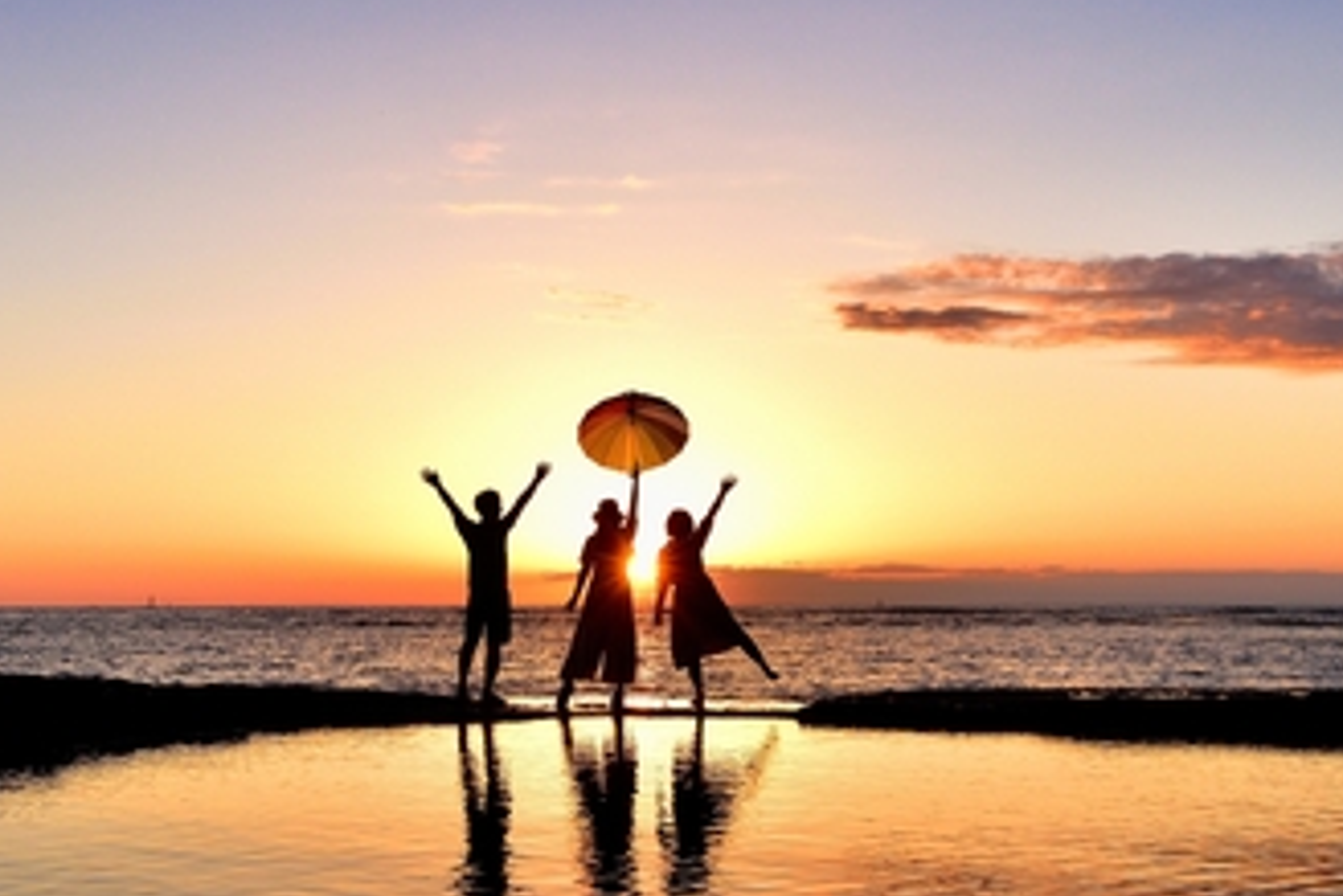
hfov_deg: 35.5
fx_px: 2090
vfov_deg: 24.2
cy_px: 415
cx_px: 561
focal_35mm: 56
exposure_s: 1/80
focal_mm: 31
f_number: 11
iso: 400
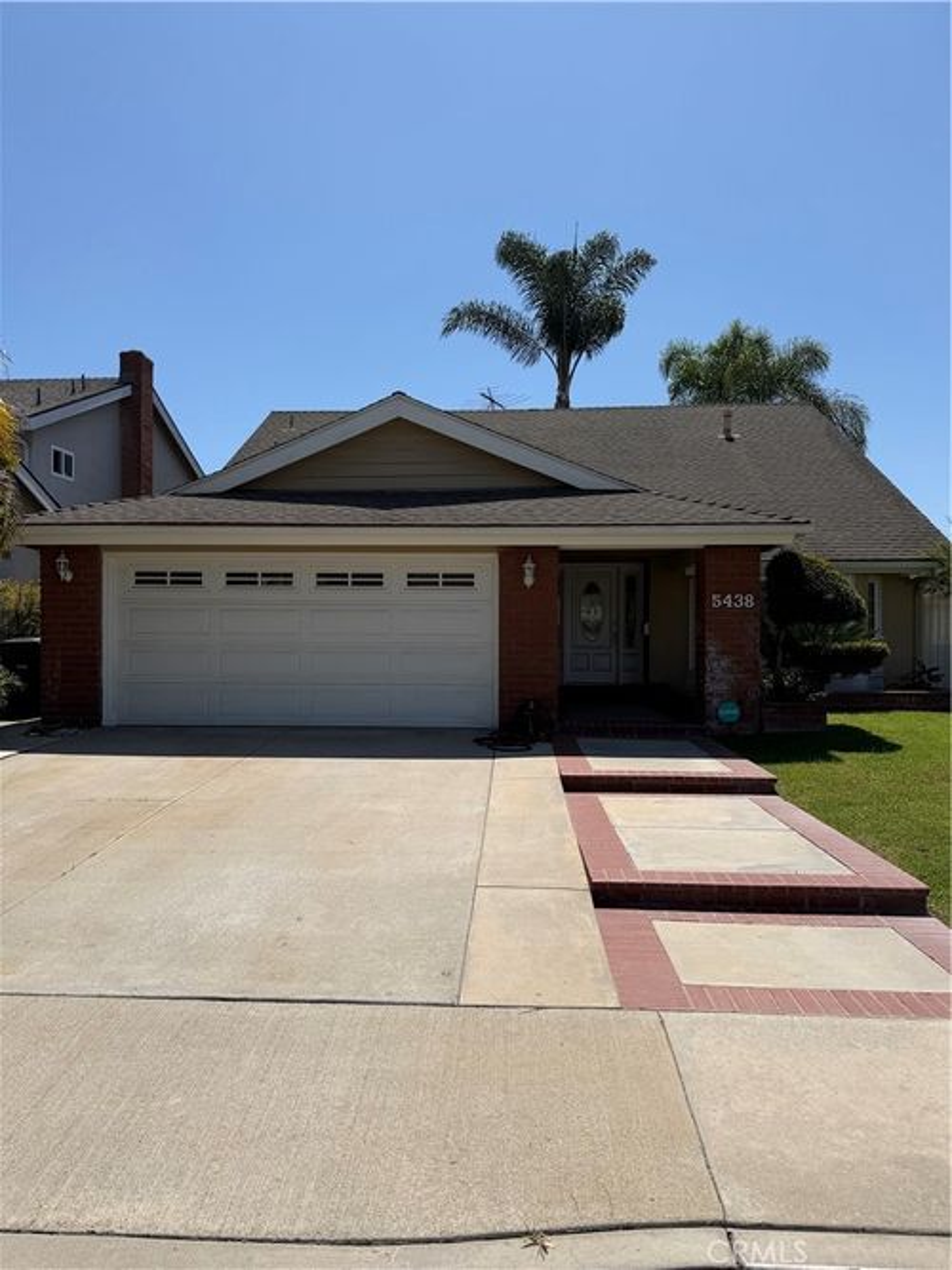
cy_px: 635
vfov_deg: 71.6
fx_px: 880
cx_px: 476
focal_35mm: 24
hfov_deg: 56.8
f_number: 1.78
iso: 80
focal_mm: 6.76
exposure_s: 1/8130
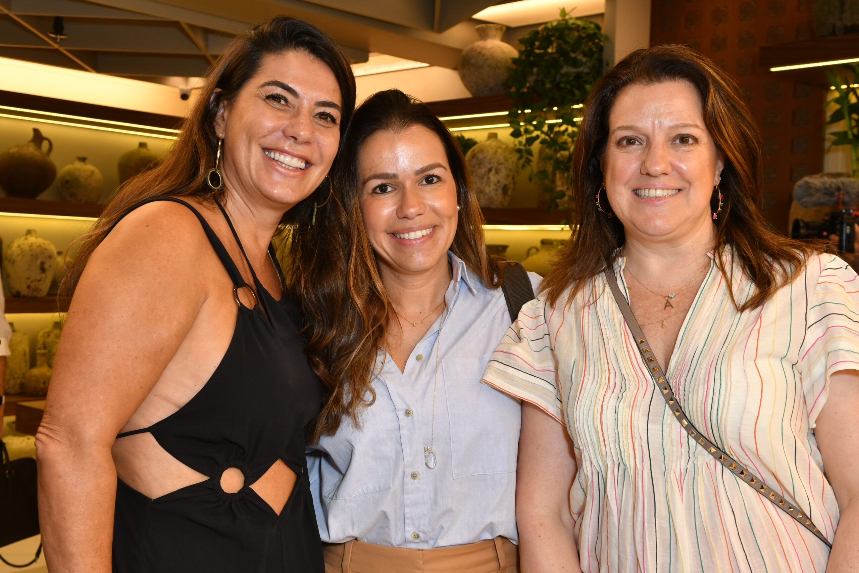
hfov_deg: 43.6
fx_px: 1074
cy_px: 286
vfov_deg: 29.9
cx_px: 430
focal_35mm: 45
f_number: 6.3
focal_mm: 30
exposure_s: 1/100
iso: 800
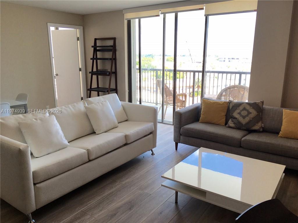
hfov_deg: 61.7
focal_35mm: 29
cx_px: 149
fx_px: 250
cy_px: 112
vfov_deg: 48.2
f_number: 2.2
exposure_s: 1/141
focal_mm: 4.15
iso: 25
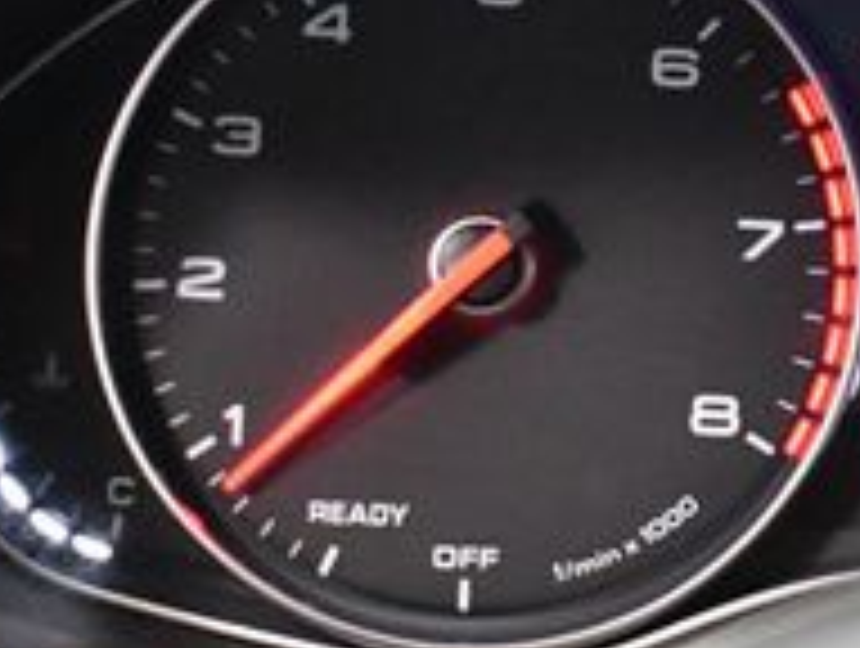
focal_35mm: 148
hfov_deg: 12.8
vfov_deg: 10.0
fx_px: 3684
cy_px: 162
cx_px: 1157
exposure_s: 1/60
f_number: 3.8
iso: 5000
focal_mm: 23
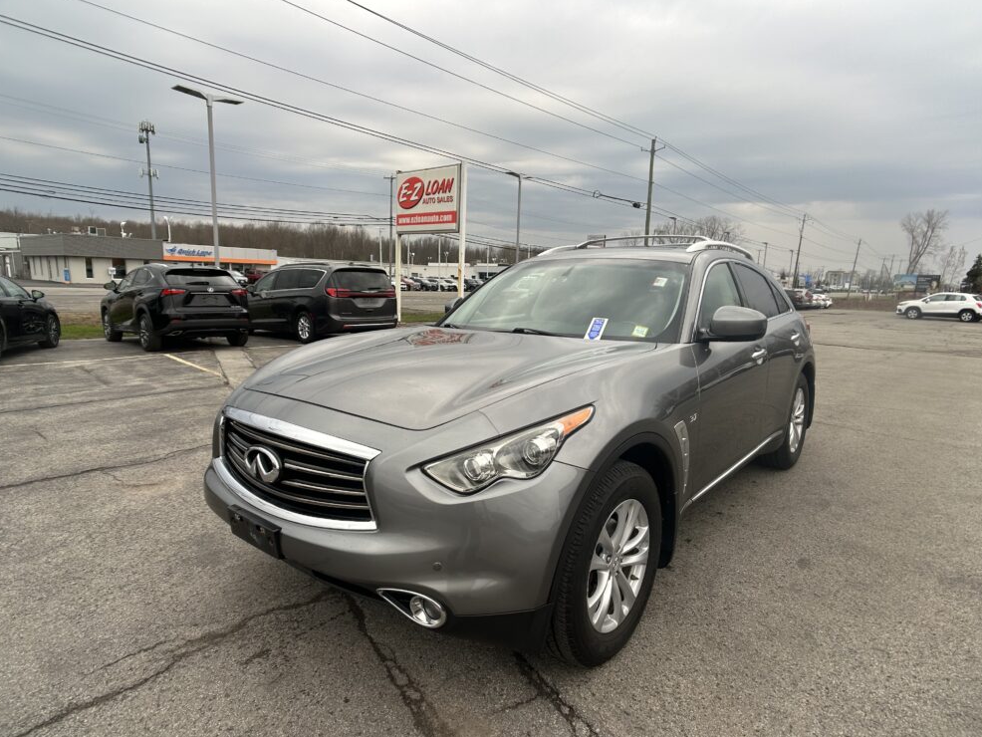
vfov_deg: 51.4
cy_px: 376
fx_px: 766
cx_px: 487
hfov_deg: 65.3
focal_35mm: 27
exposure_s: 1/1412
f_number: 1.5
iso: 50
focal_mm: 5.7
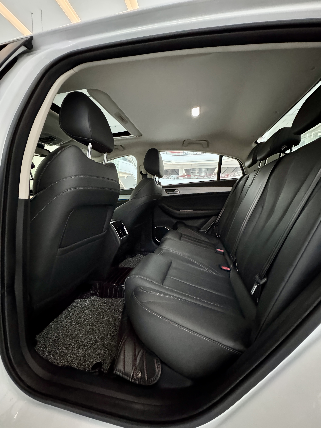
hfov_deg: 85.7
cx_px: 160
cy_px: 214
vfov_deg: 102.1
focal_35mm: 14
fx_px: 173
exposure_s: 1/40
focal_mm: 2.22
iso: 1600
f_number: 2.2
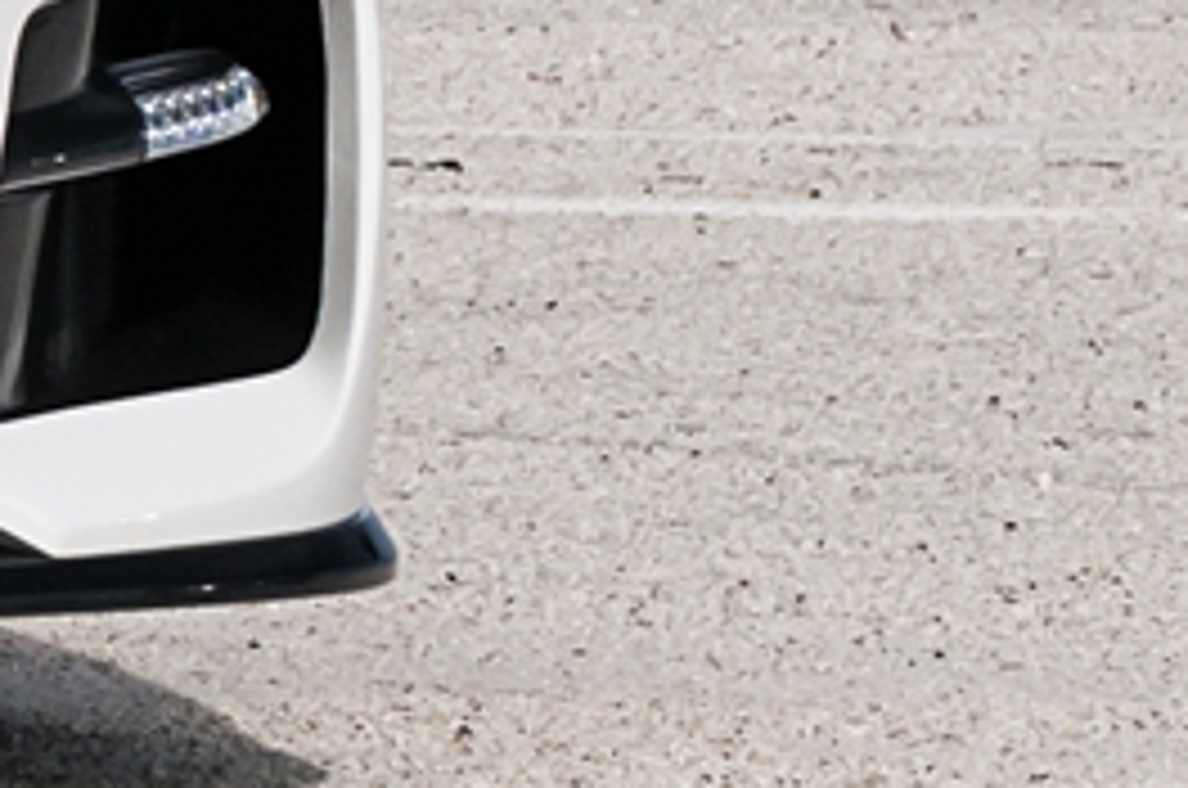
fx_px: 19752
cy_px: -1299
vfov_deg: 2.3
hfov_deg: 3.3
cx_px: -3123
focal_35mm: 600
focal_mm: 55
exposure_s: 1/250
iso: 200
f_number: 8
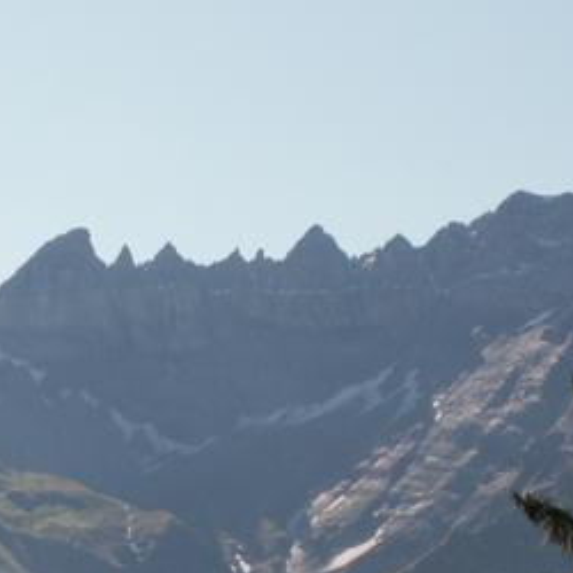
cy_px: 399
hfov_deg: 12.0
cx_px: 85
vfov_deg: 12.0
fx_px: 2716
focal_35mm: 145
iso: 50
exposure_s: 1/160
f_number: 8
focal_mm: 10.76
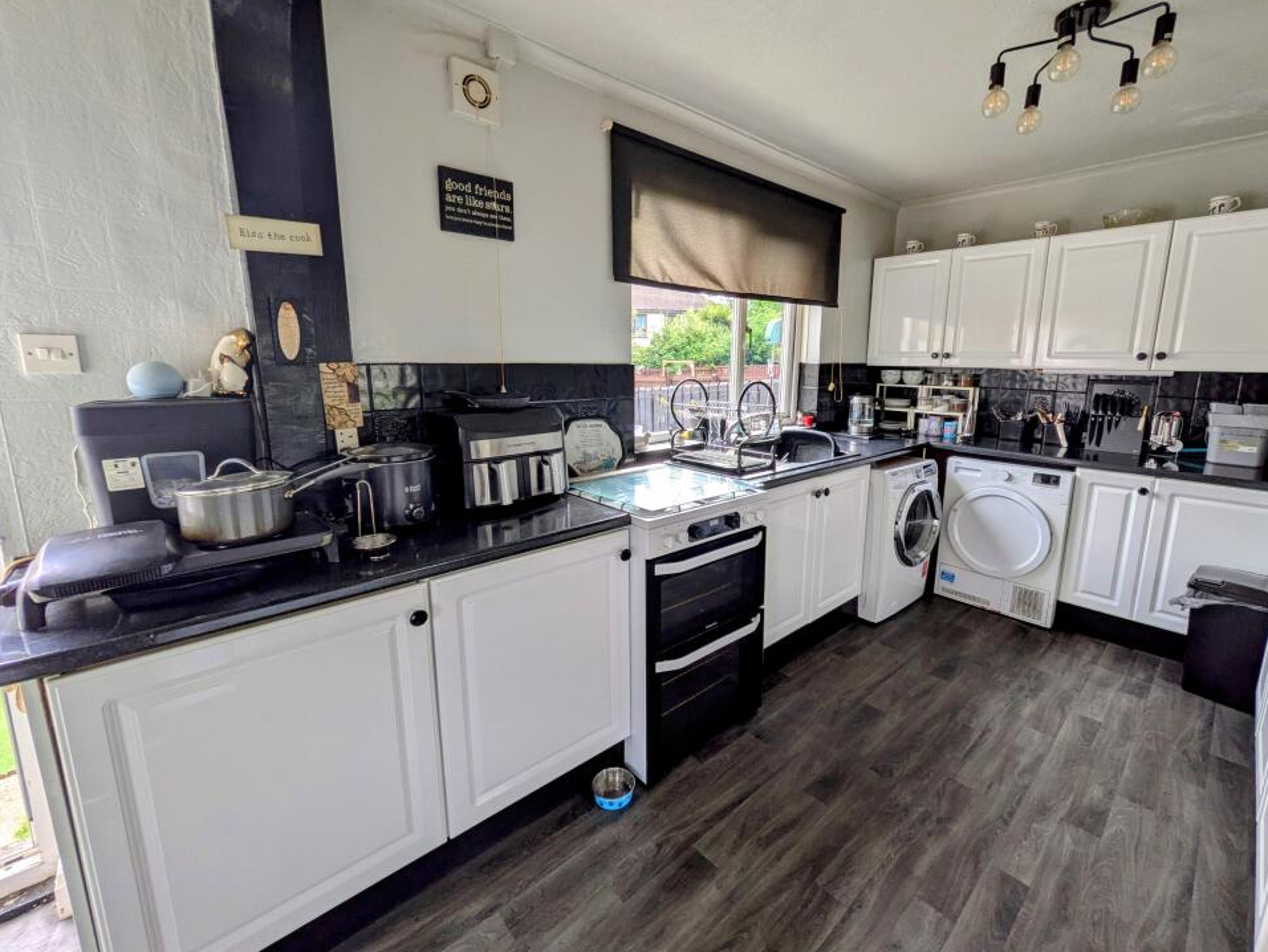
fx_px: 550
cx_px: 675
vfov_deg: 81.7
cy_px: 454
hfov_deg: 98.0
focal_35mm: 15
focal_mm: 1.83
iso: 72
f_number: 2.2
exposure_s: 1/100
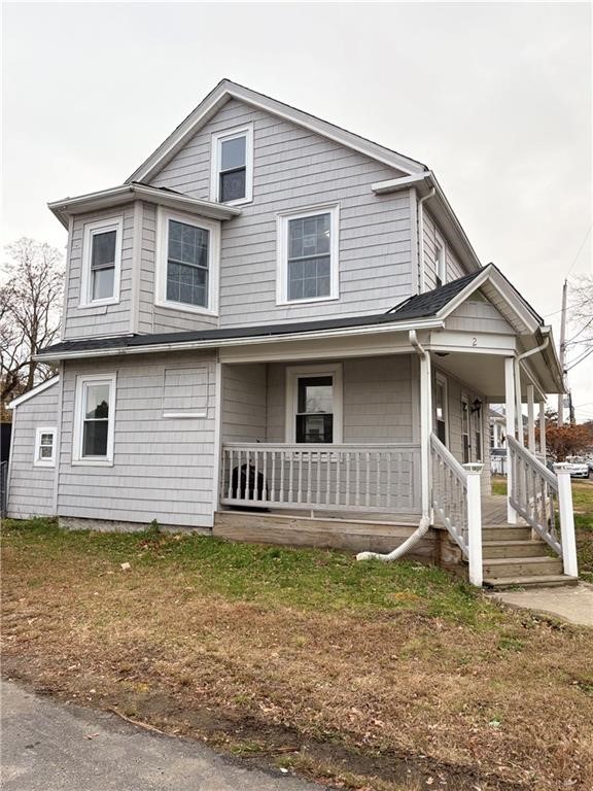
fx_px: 594
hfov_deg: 53.1
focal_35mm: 26
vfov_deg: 67.3
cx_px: 296
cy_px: 396
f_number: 1.6
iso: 64
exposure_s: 1/121
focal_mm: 5.96
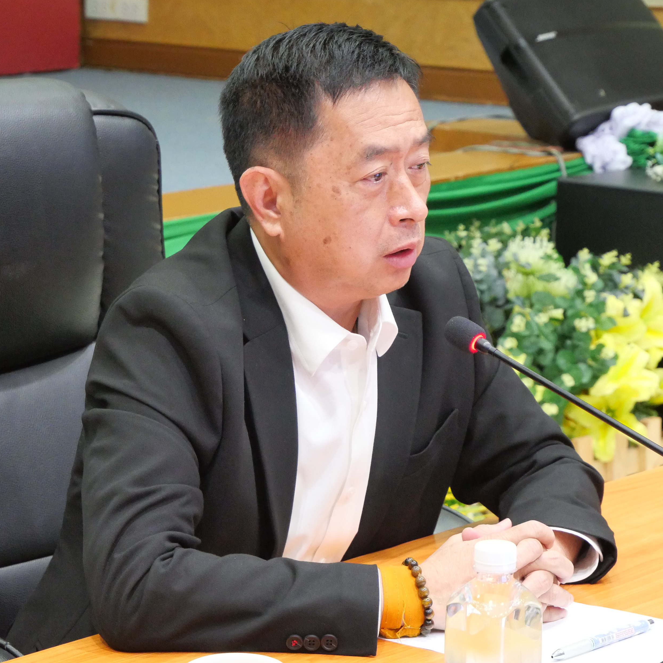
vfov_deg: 13.5
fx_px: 2795
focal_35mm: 129
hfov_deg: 13.5
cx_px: 393
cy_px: 331
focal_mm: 49
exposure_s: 1/30
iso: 3200
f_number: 5.6
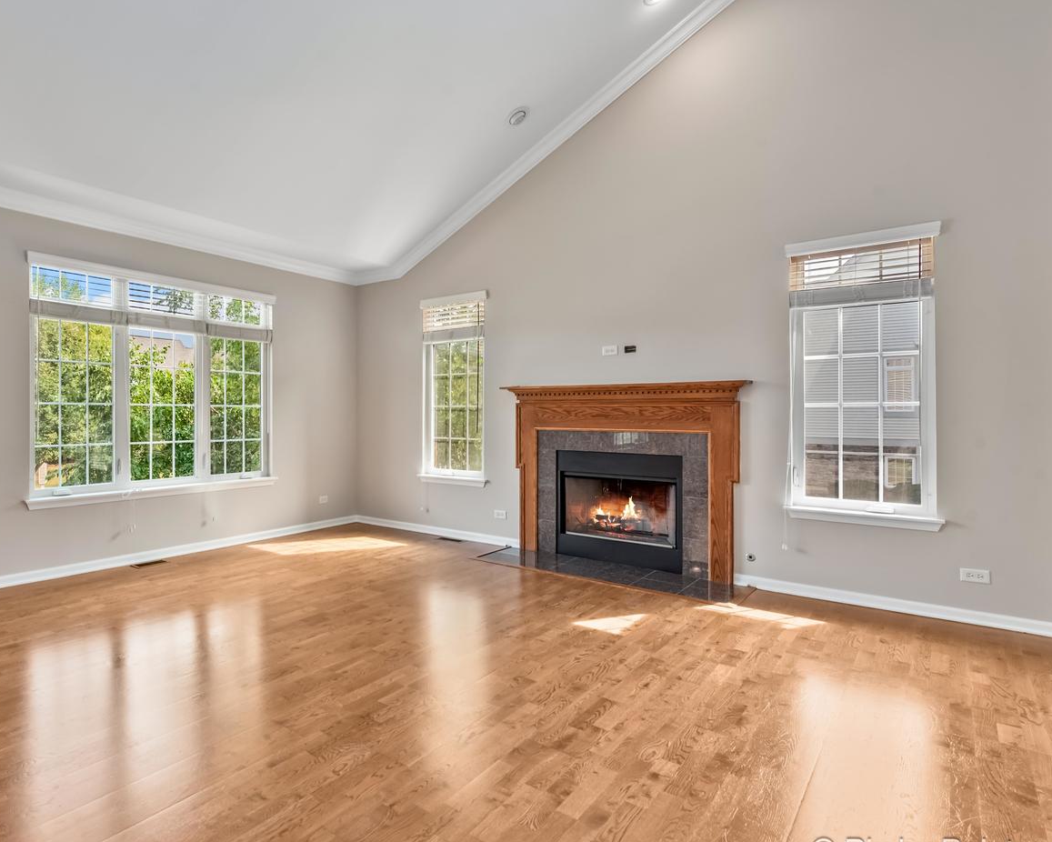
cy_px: 403
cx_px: 344
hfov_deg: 75.0
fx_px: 654
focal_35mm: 21
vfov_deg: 65.5
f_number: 10
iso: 320
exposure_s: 1/4
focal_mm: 16
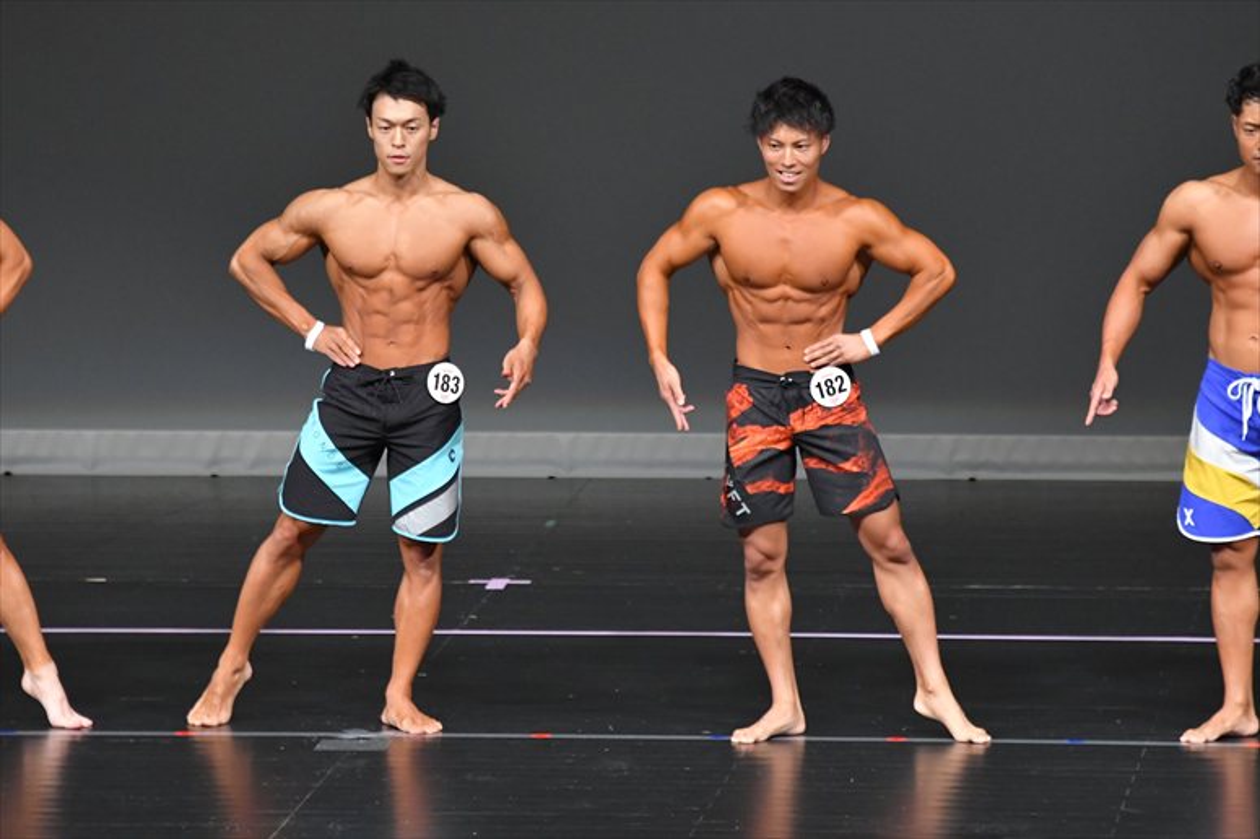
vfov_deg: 4.4
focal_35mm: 315
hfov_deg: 6.5
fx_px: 11020
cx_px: 630
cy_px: 420
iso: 4000
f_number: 5.6
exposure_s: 1/400
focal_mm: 210
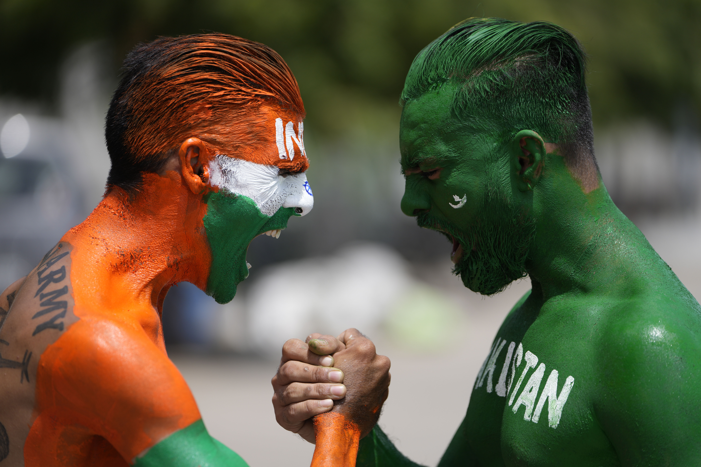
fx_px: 3252
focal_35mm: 167
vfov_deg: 8.2
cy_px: 234
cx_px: 350
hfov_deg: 12.3
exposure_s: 1/4000
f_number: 2.8
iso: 200
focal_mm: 167
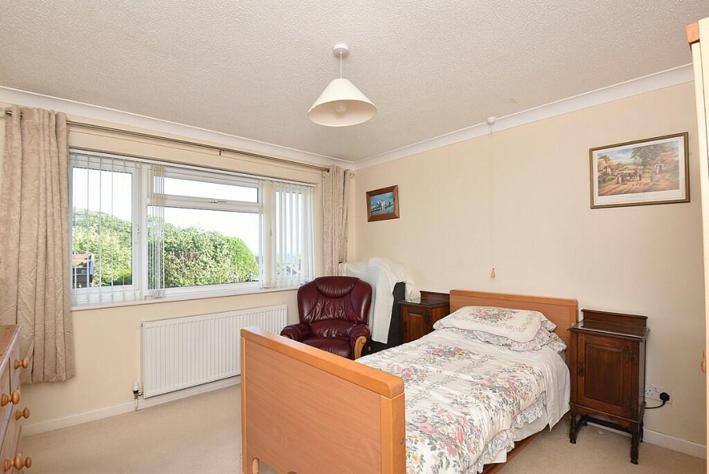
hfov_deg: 94.9
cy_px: 237
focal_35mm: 16
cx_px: 354
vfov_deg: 72.1
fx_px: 325
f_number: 5
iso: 280
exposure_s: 1/200
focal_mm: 11
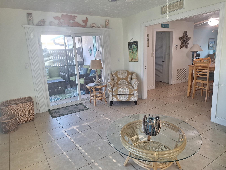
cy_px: 85
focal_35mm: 23
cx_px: 113
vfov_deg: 58.9
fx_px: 150
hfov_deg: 73.9
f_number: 1.8
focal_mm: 5.54
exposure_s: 1/40
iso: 100
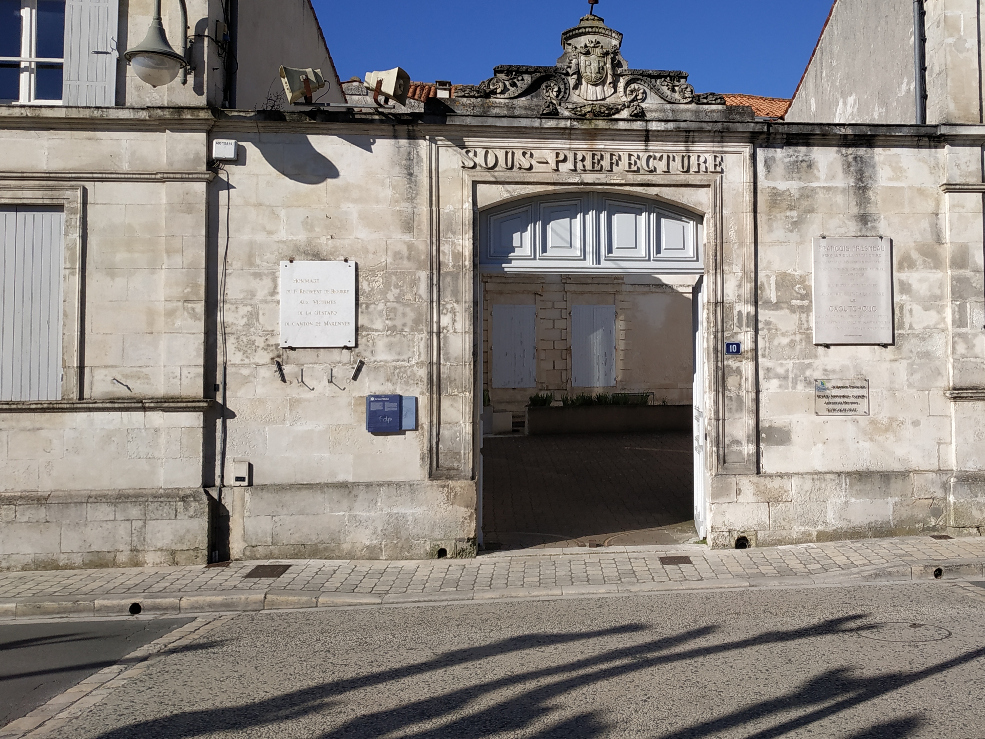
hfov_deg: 54.6
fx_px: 939
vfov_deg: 42.9
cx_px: 627
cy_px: 330
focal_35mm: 33
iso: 100
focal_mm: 3.94
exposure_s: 1/3048
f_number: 1.9
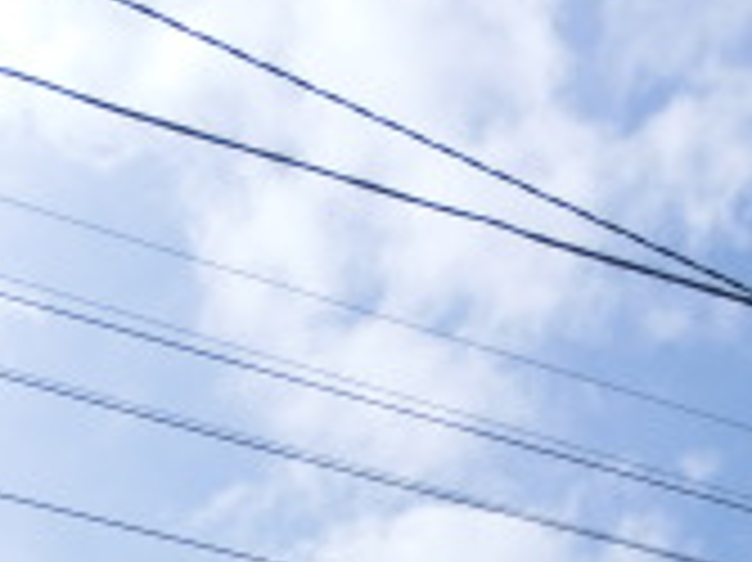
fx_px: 2084
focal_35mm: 96
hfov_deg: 20.4
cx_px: 252
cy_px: 904
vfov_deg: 14.2
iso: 80
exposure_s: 1/400
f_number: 7
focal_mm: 4.5
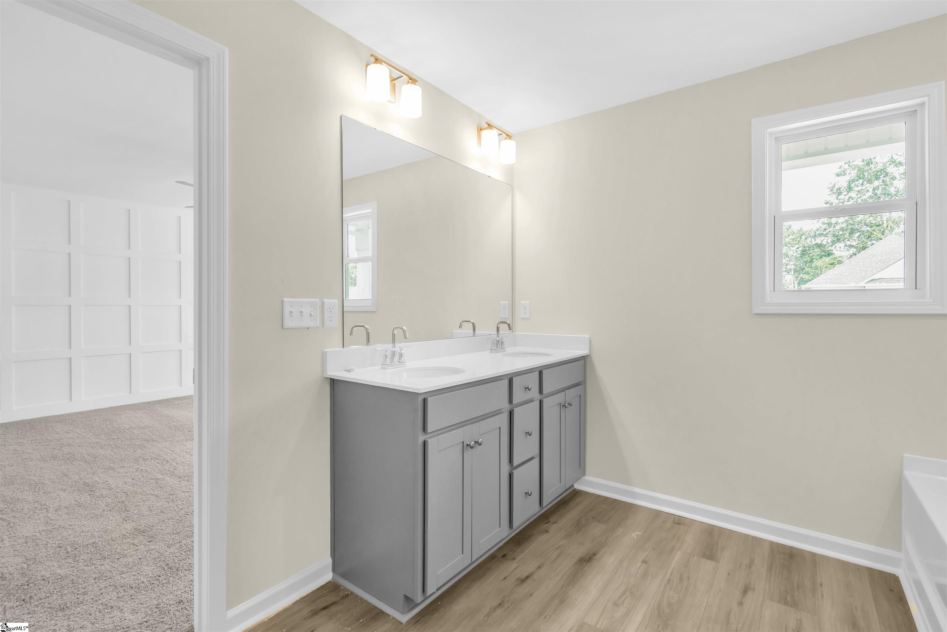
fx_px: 421
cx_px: 474
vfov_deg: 73.8
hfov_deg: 96.7
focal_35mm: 16
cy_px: 316
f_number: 7.1
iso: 320
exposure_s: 1/50
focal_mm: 16
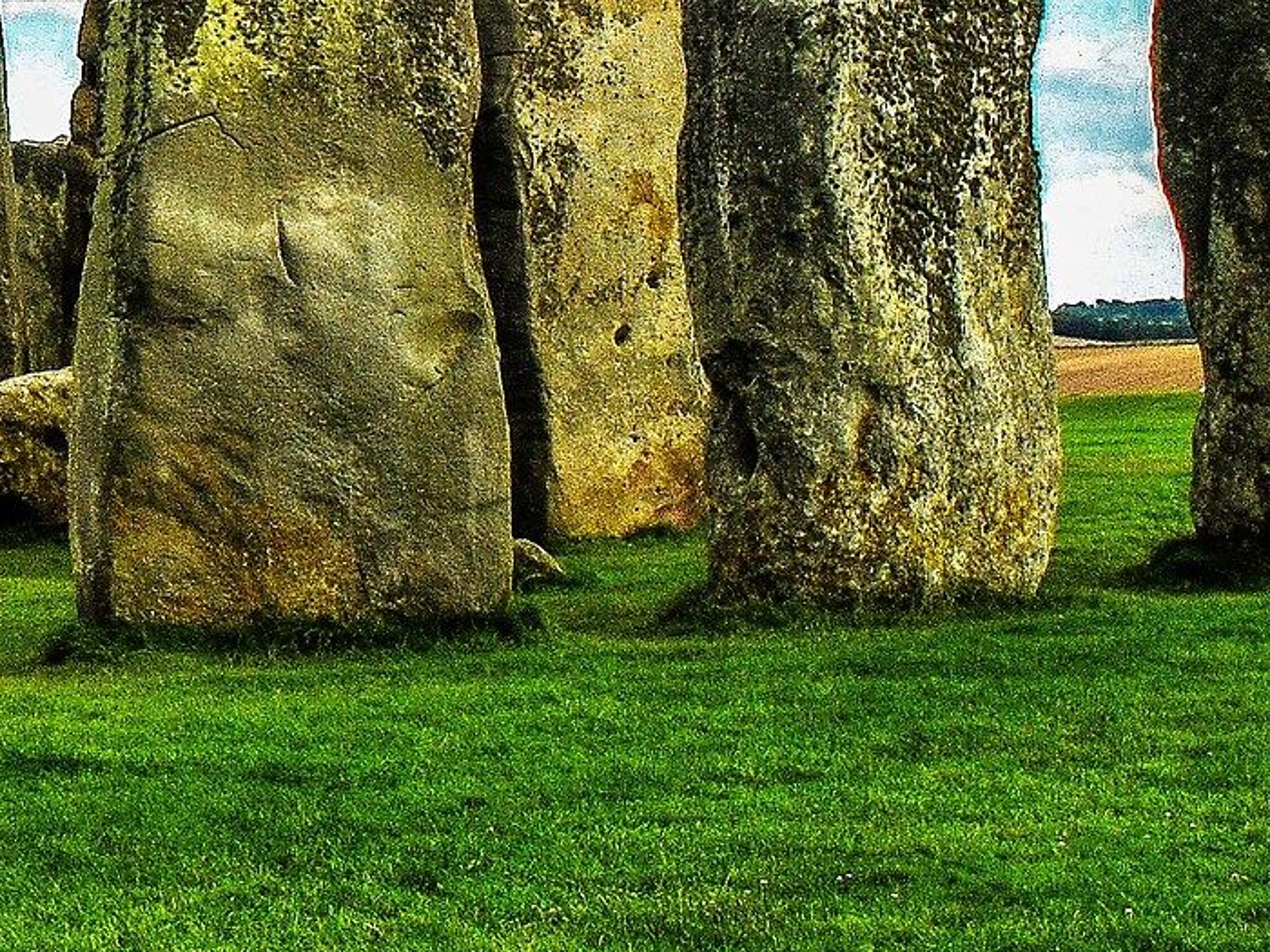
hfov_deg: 18.8
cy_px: 24
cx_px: -234
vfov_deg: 14.7
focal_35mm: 99
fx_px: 3632
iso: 125
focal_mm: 20
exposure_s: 1/160
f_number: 11
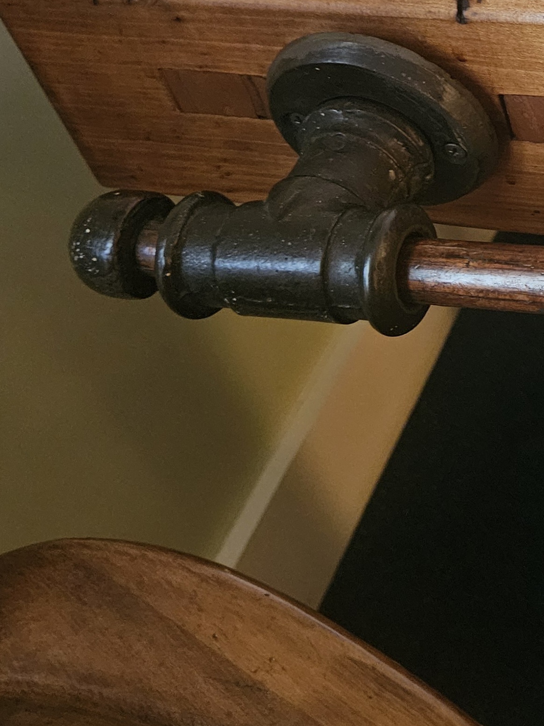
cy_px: 96
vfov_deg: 31.9
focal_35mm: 58
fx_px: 1215
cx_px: 678
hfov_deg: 22.9
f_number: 1.8
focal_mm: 5.4
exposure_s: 1/24
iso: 1000
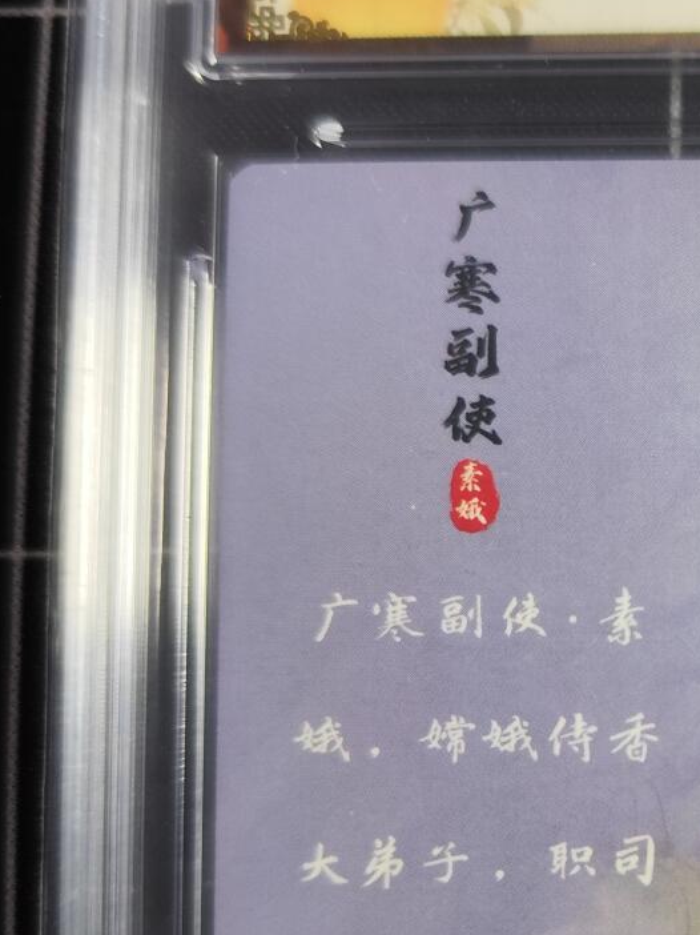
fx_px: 1592
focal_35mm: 59
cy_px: 611
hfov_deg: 23.4
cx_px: 761
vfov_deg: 32.5
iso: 500
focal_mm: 6.14
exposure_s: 1/100
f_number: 1.65
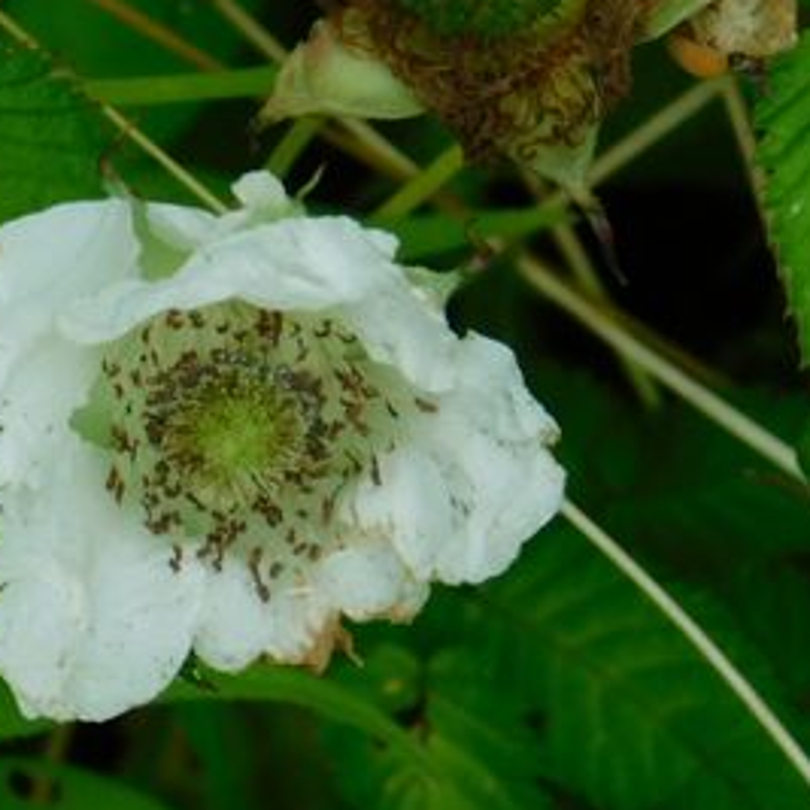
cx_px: 197
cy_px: 376
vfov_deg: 4.9
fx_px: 9398
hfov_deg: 4.9
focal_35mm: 355
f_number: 5
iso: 125
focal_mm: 23.7
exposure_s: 1/50
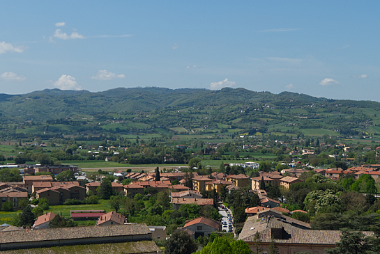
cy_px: 160
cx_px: 184
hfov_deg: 26.3
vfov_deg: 17.7
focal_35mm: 77
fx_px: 814
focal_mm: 21
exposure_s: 1/400
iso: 100
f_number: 8
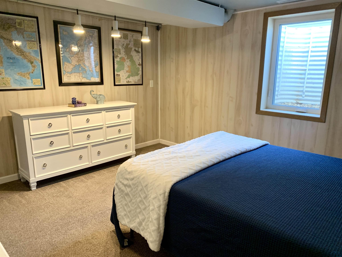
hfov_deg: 67.3
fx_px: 257
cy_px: 128
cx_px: 171
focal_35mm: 26
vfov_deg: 53.1
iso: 160
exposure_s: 1/60
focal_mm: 4.25
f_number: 1.8
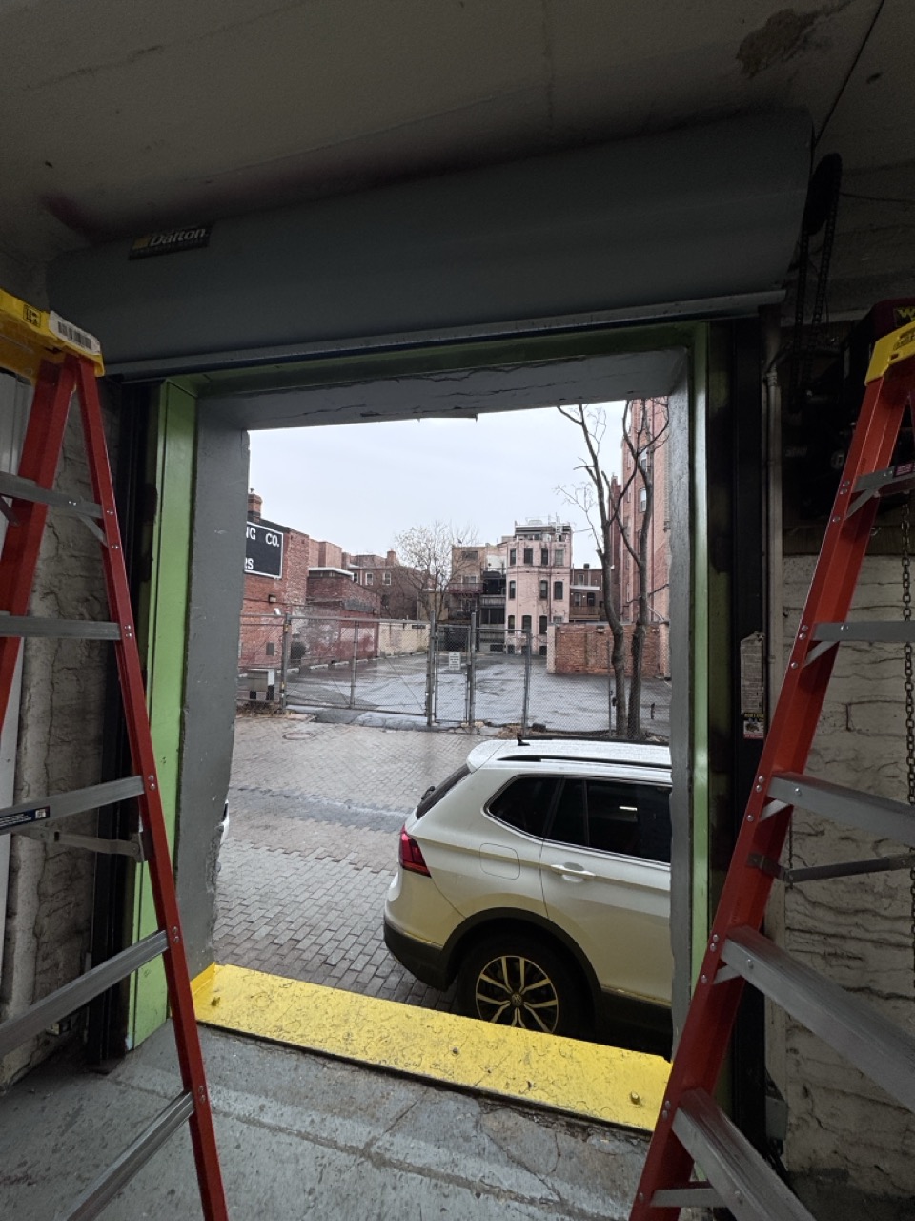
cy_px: 610
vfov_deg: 102.1
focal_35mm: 14
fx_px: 493
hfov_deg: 85.7
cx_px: 458
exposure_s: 1/139
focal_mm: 2.22
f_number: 2.2
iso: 40
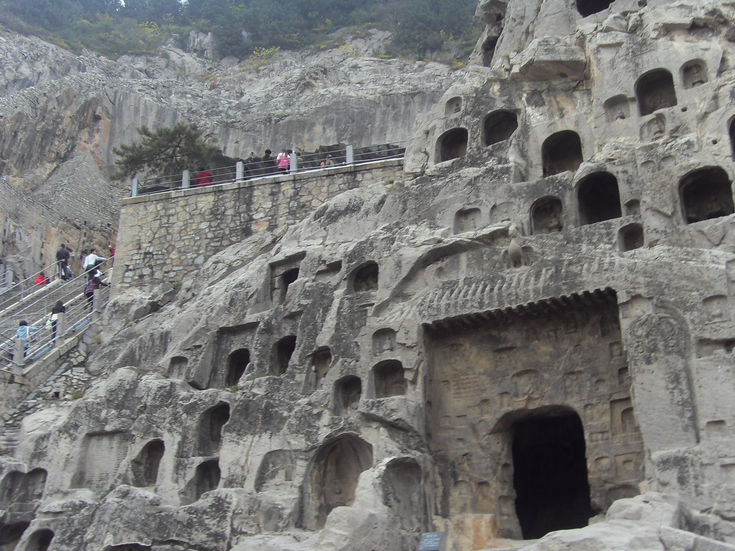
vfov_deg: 32.8
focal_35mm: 44
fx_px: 934
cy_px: 306
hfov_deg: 42.9
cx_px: 381
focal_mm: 6.6
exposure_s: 1/90
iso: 100
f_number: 3.5
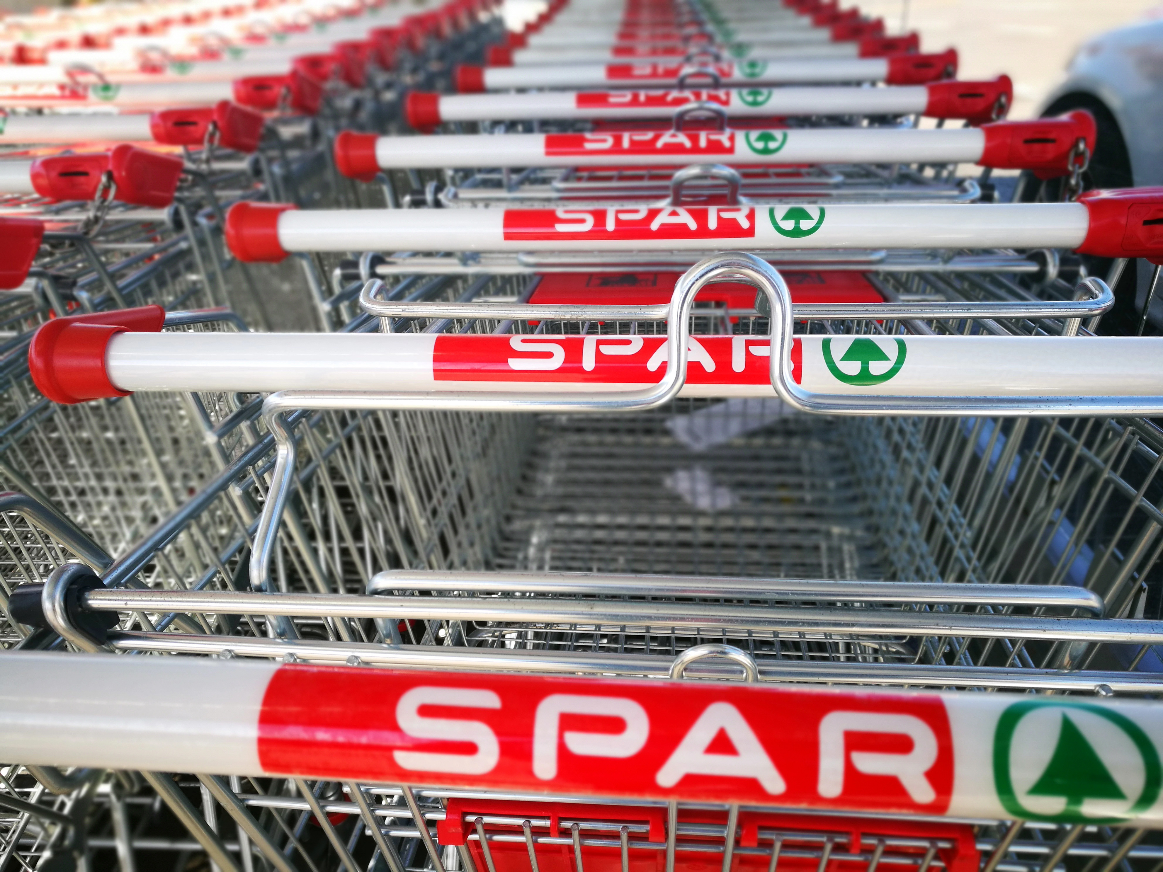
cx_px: 582
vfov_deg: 51.4
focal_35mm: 27
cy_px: 436
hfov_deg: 65.3
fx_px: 907
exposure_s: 1/157
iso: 50
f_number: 7.1
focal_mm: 4.5
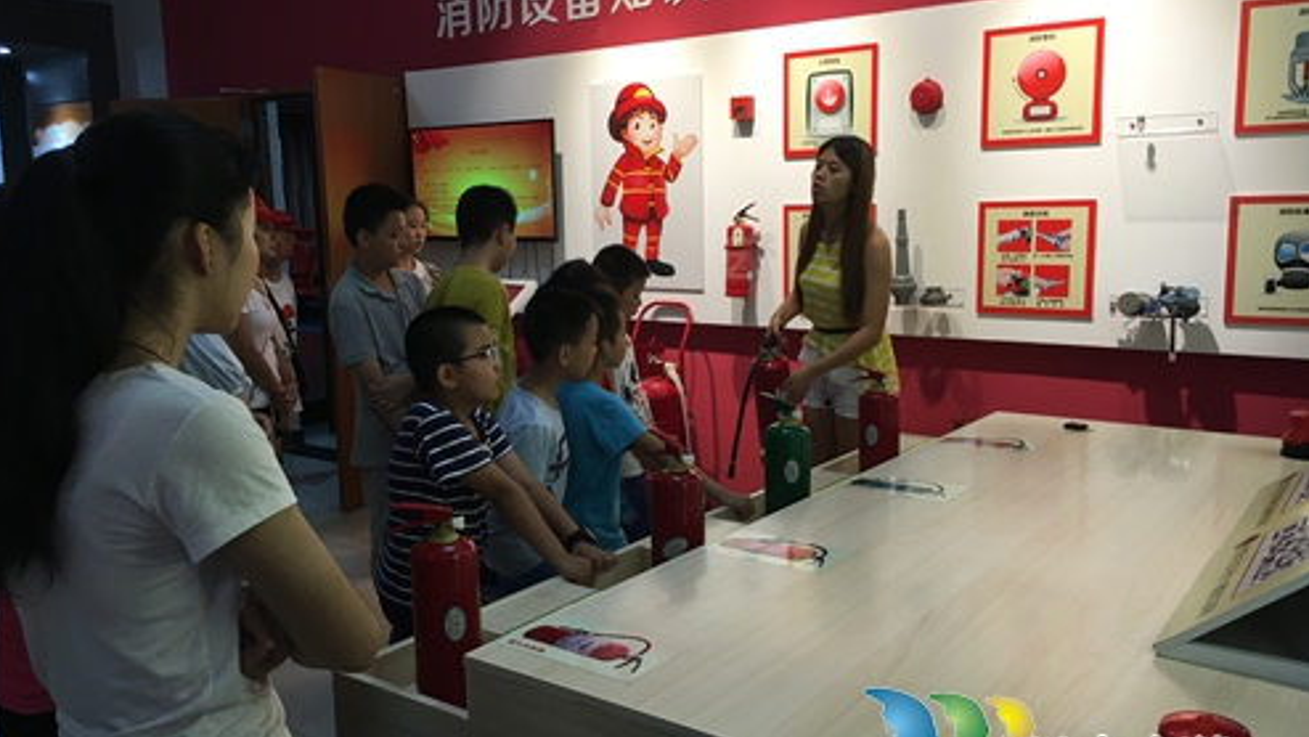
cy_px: 386
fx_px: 1111
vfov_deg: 36.7
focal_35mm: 32
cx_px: 649
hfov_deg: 61.0
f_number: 2.2
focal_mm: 4.15
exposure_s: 1/33
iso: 32
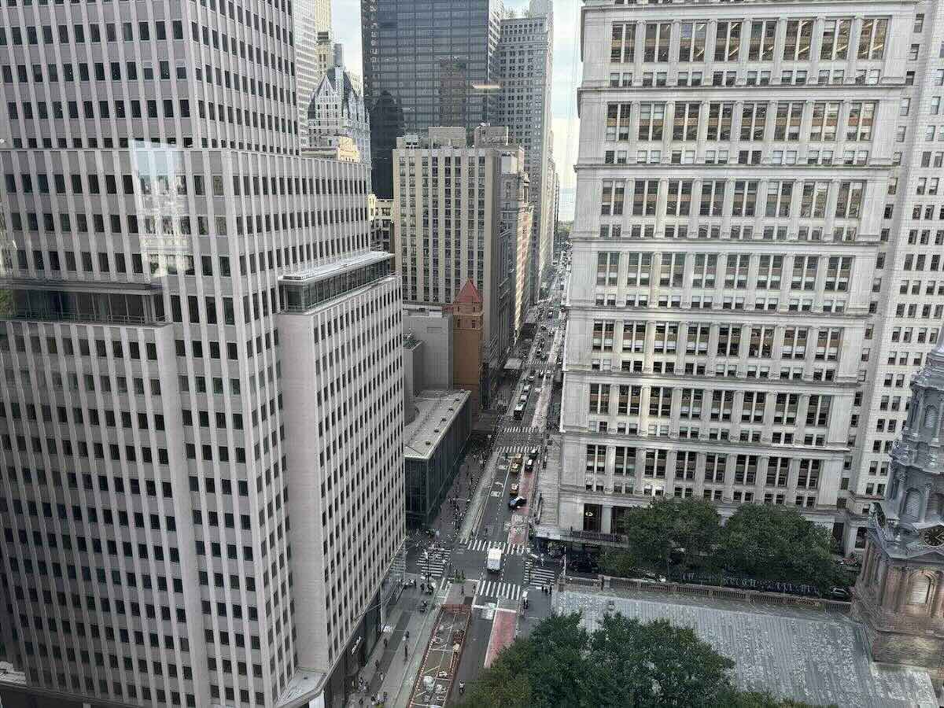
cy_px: 354
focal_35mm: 24
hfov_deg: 71.6
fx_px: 654
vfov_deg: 56.8
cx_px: 472
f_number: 1.78
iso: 80
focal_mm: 6.76
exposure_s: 1/723
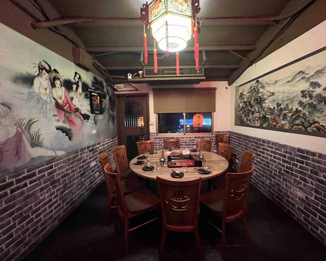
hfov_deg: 100.5
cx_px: 175
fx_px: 135
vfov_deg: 87.9
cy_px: 134
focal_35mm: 14
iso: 1000
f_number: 1.8
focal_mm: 1.57
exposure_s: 1/30
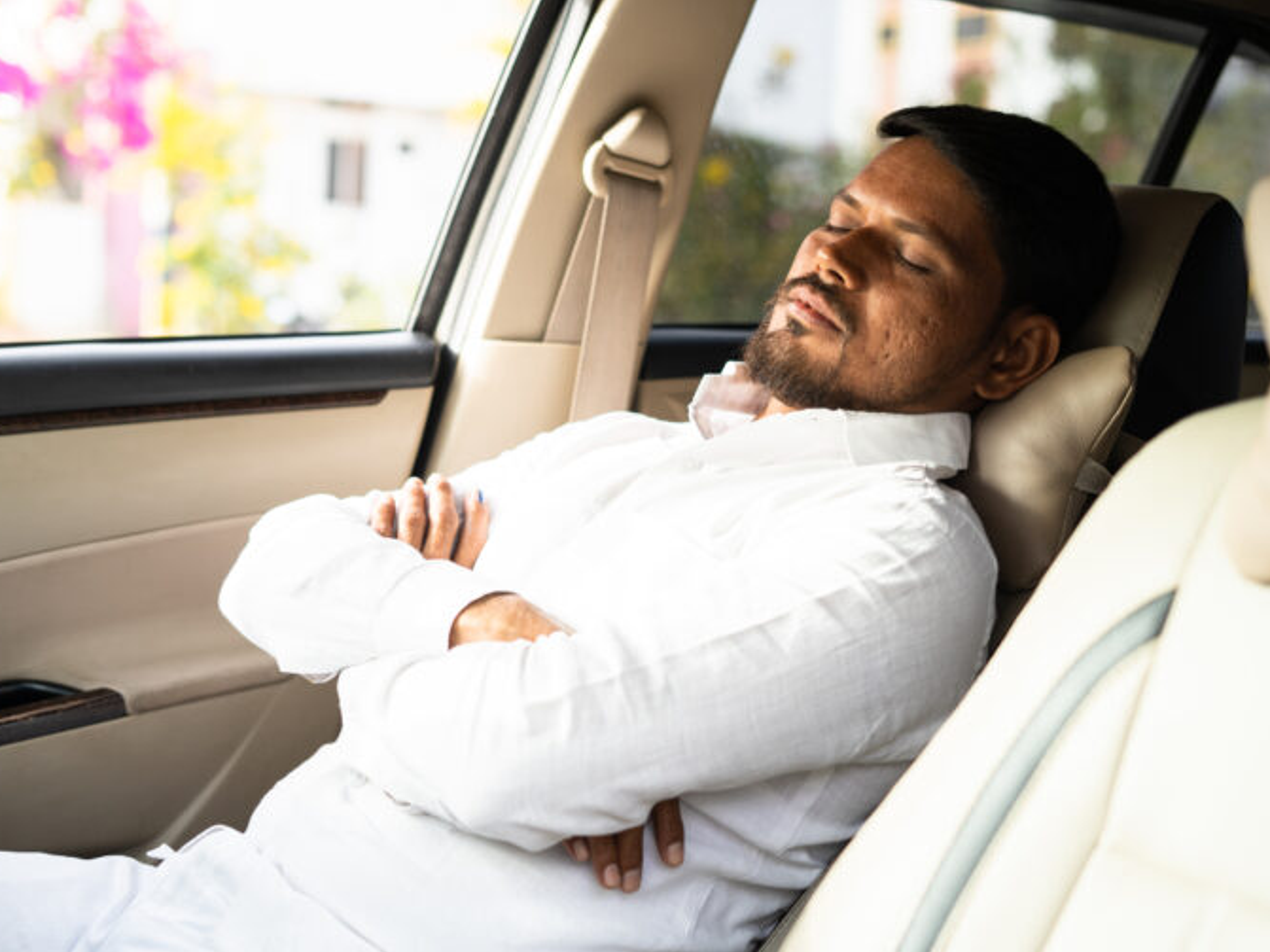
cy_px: 483
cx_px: 608
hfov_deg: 34.9
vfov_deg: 26.6
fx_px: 2017
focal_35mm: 55
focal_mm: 50
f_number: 2.8
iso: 320
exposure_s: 1/400
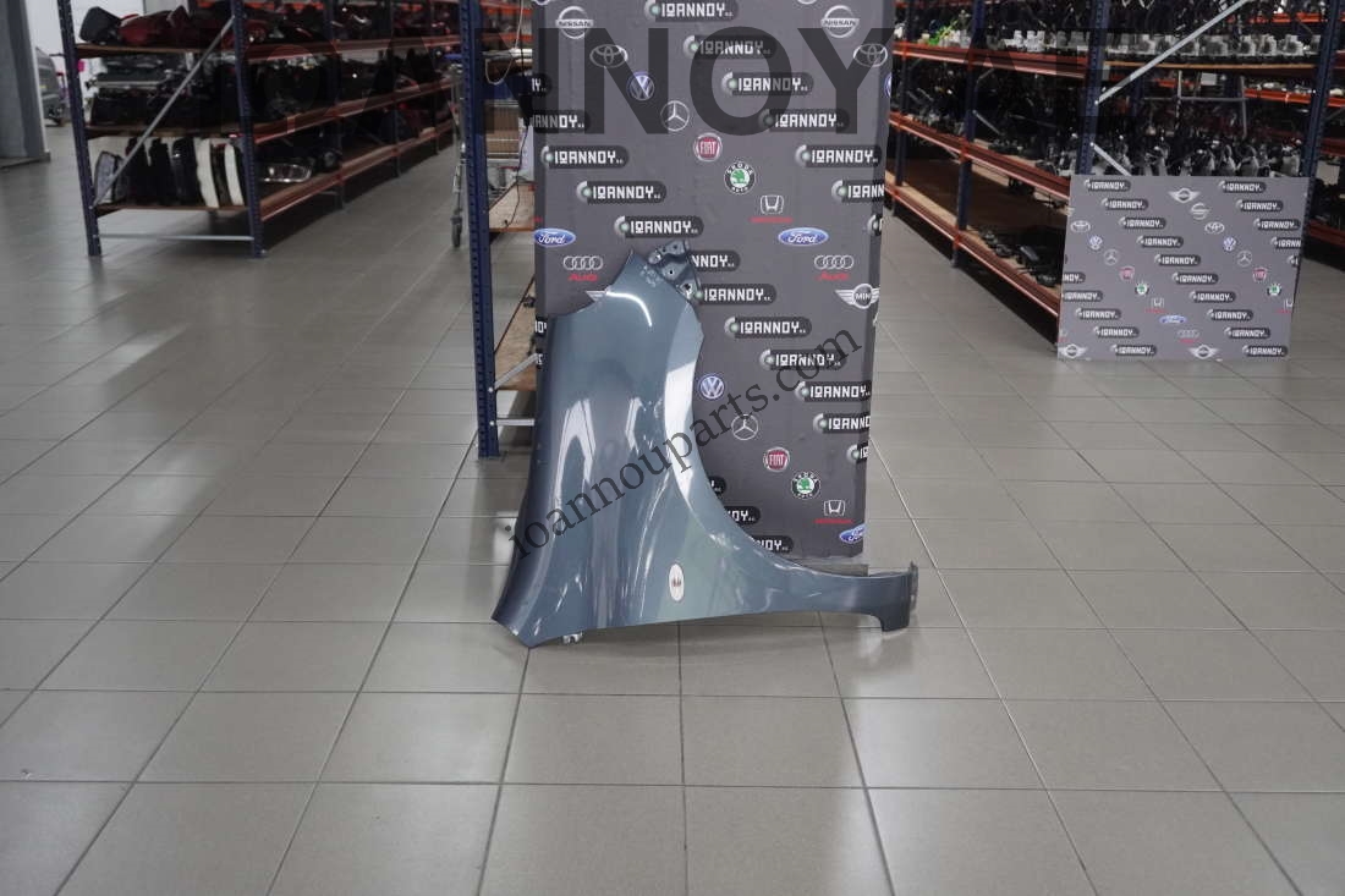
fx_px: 1289
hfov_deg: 55.1
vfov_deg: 38.3
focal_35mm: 34
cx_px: 672
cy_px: 448
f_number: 4
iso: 2500
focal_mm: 23
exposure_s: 1/160
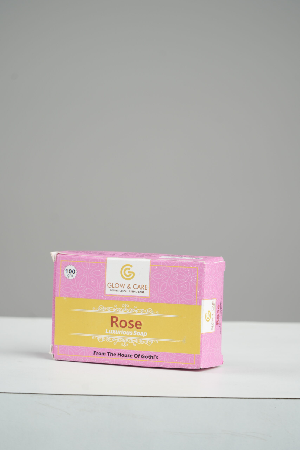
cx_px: 150
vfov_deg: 13.1
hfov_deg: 8.7
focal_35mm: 157
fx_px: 1962
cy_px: 225
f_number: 8
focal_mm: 105
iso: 160
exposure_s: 1/100
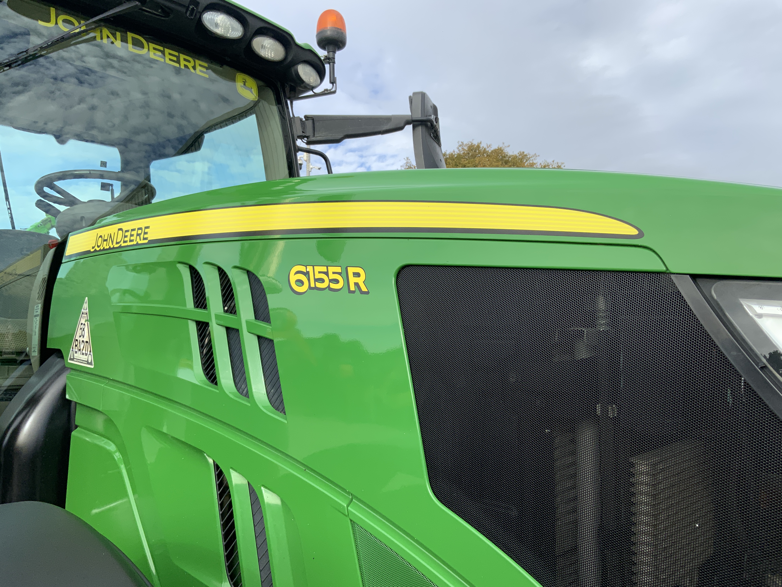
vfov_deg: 48.2
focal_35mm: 29
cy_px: 294
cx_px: 391
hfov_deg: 61.7
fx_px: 655
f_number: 1.8
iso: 16
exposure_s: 1/944
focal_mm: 3
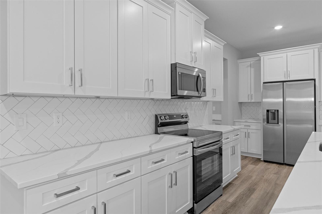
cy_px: 107
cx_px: 161
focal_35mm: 21
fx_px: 188
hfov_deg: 81.2
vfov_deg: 59.5
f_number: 8
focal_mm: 14
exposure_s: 1/6
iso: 320
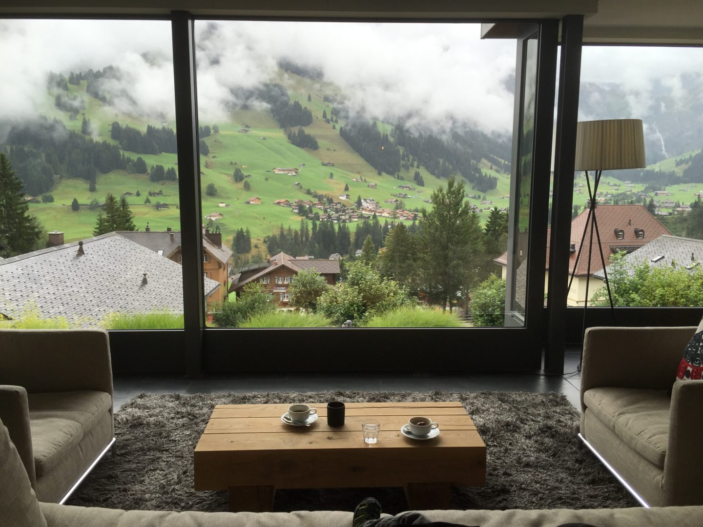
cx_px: 352
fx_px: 589
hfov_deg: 61.7
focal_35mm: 29
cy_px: 264
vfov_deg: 48.2
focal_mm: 4.15
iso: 32
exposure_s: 1/444
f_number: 2.2
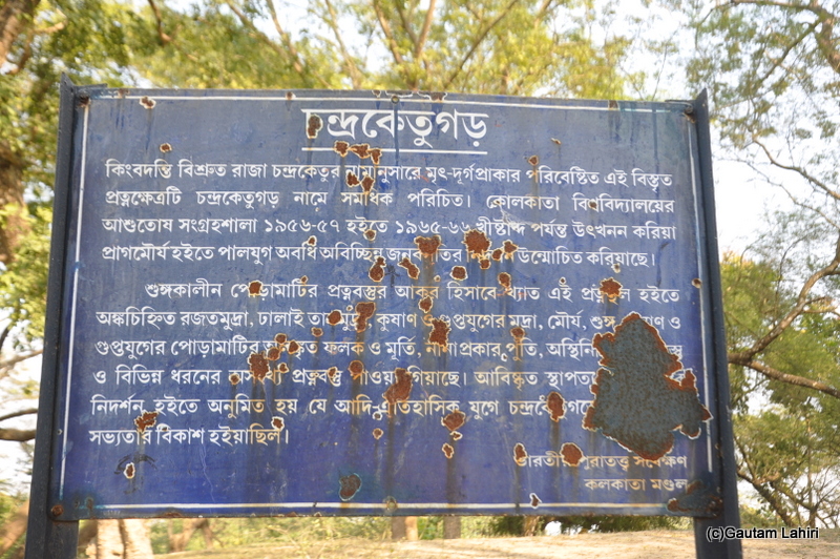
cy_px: 280
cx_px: 420
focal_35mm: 45
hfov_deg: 43.6
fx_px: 1049
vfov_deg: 29.8
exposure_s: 1/160
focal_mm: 30
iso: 500
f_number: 6.3
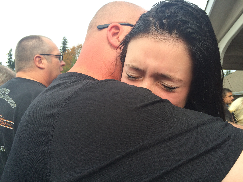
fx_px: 204
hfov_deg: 61.7
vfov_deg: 48.2
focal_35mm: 29
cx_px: 122
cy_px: 91
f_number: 2.2
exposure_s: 1/533
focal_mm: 4.15
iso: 32
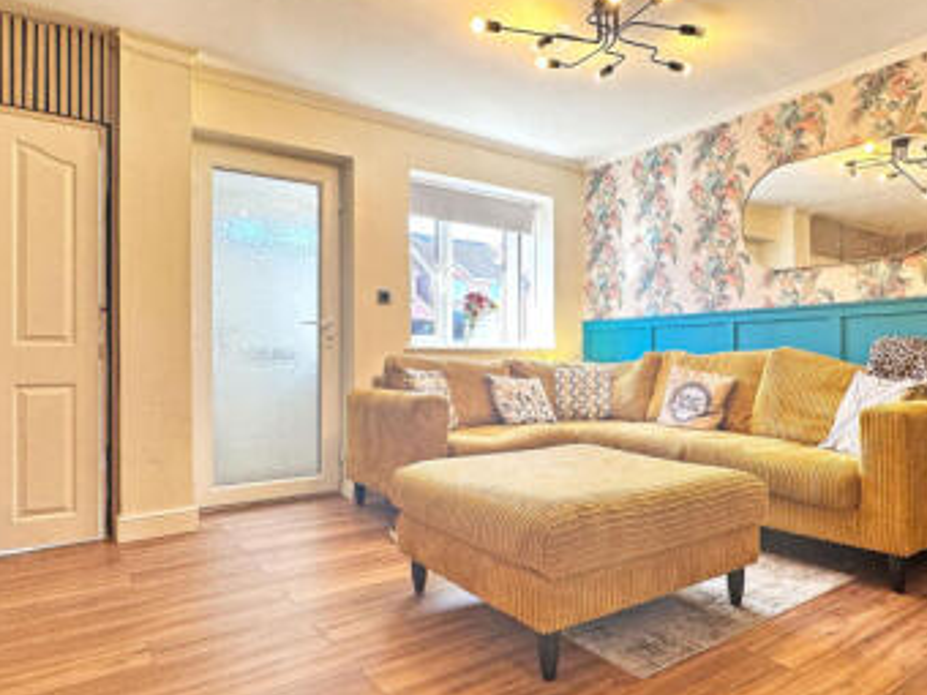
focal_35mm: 24
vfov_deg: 56.8
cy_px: 358
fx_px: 643
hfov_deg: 70.7
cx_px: 566
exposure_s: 1/100
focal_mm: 2.22
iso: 80
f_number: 2.2
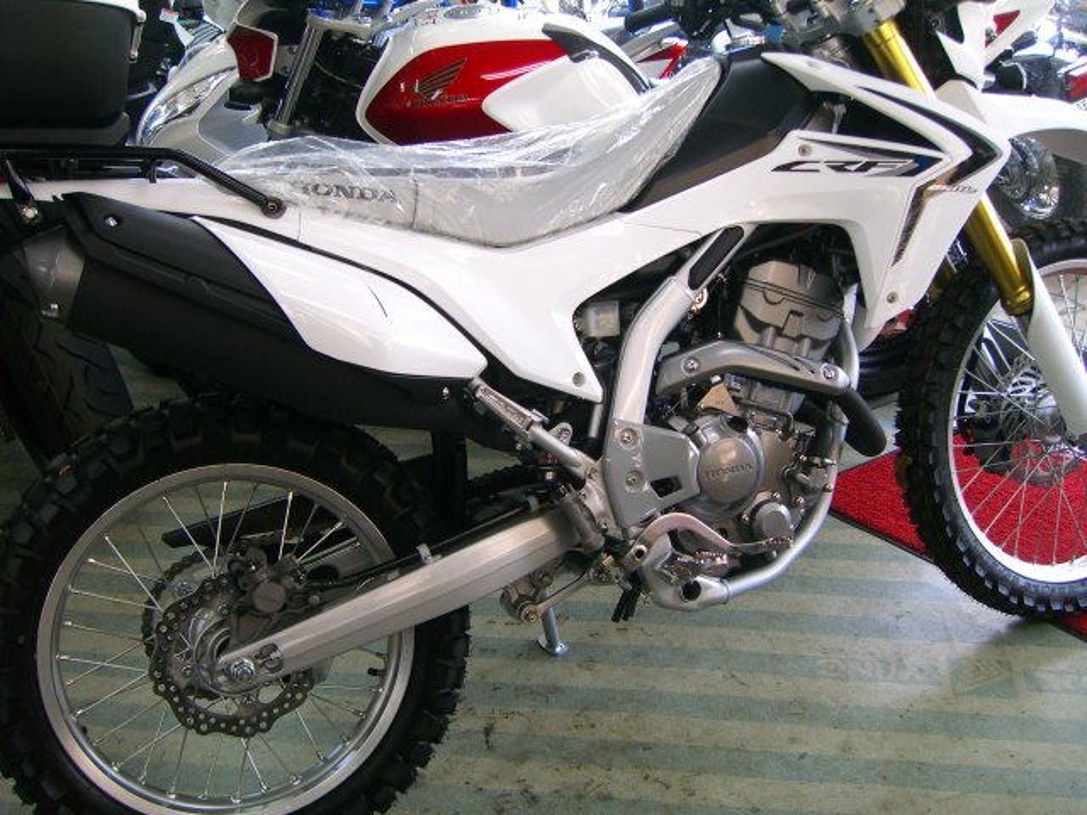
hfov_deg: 49.0
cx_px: 544
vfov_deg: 37.7
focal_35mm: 38
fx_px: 1193
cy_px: 408
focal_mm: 7.9
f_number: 2.8
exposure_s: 1/60
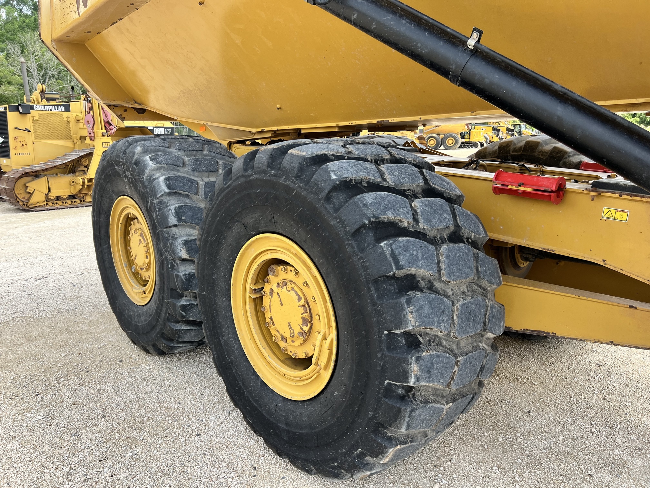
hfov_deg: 67.3
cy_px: 244
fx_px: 488
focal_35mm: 26
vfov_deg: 53.1
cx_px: 325
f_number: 1.5
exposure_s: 1/949
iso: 50
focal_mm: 5.7
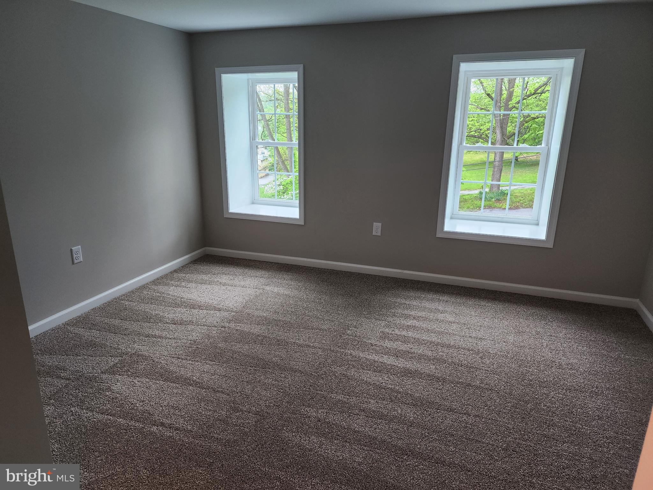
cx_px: 326
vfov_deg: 58.9
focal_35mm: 23
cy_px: 245
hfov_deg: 73.9
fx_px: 434
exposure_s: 1/120
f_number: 1.8
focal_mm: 6.4
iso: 200
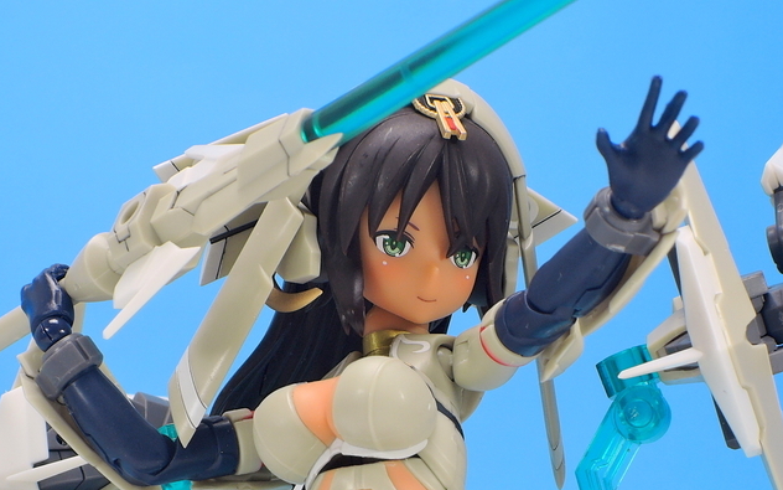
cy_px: 448
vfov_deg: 6.4
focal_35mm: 206
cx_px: 405
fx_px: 4396
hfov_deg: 10.2
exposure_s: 1/1.3
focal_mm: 25.5
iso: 80
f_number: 7.1
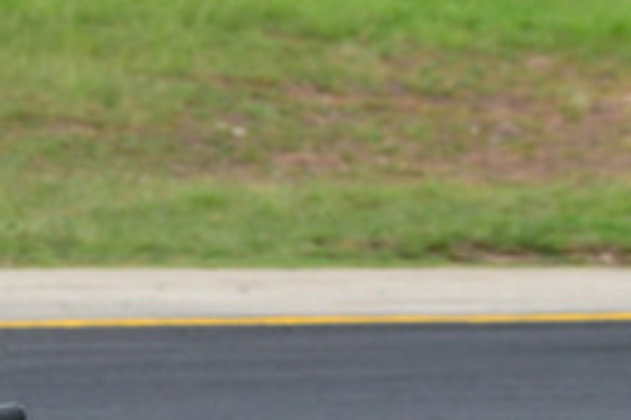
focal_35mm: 1389
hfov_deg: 1.5
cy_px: 475
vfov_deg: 1.0
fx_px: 24344
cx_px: -201
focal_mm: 240
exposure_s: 1/640
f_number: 10
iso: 500
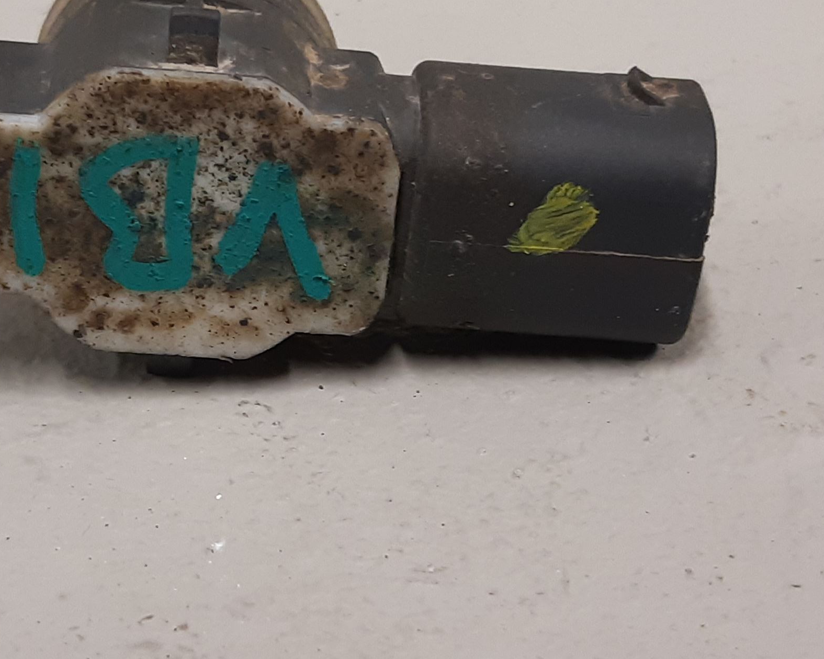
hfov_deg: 53.6
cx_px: 311
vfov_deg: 44.3
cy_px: 266
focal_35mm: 33
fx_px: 805
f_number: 1.7
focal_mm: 3.93
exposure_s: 1/50
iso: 125
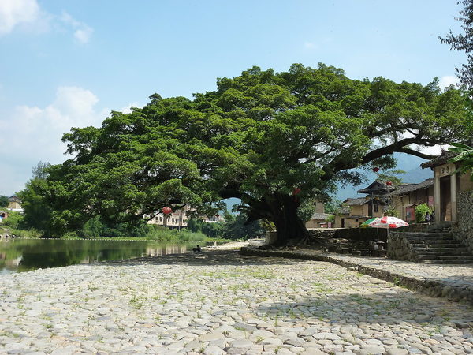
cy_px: 178
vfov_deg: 34.3
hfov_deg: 44.8
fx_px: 574
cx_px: 236
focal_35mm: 42
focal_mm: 6.9
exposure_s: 1/400
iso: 125
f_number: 4.5
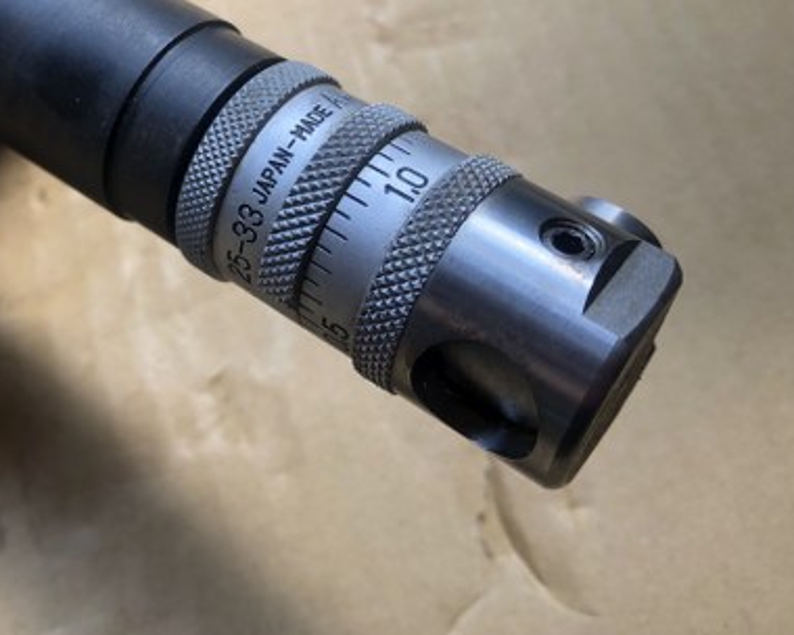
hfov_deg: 39.7
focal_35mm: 46
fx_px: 1081
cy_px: 198
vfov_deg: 32.4
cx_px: 249
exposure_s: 1/120
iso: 50
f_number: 1.8
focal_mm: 3.99
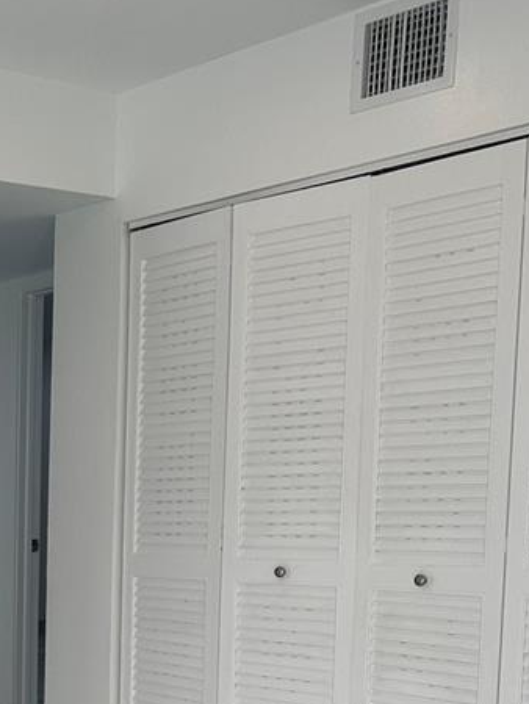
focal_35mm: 64
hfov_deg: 21.0
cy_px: 677
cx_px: -150
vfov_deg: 28.7
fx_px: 1303
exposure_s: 1/734
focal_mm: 6.86
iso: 80
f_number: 1.78
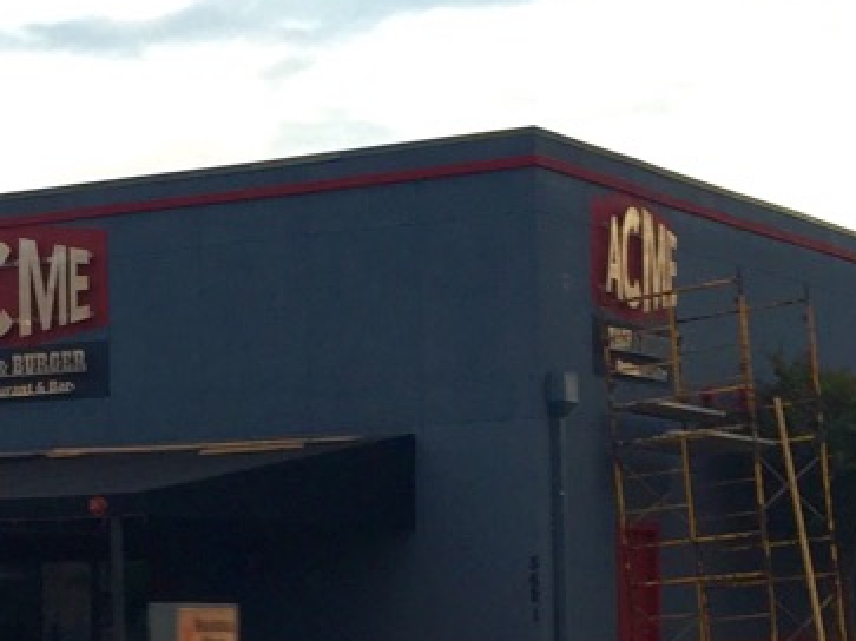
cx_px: 47
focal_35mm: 80
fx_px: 1978
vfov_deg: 18.3
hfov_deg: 23.6
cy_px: 511
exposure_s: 1/120
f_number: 2.2
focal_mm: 4.15
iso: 32
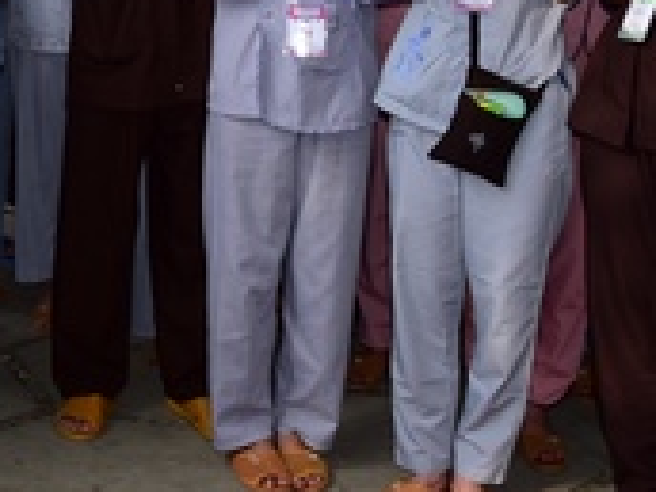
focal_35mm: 87
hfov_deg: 21.2
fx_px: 1649
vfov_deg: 16.7
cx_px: -88
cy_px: 38
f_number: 8
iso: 200
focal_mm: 24
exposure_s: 1/80
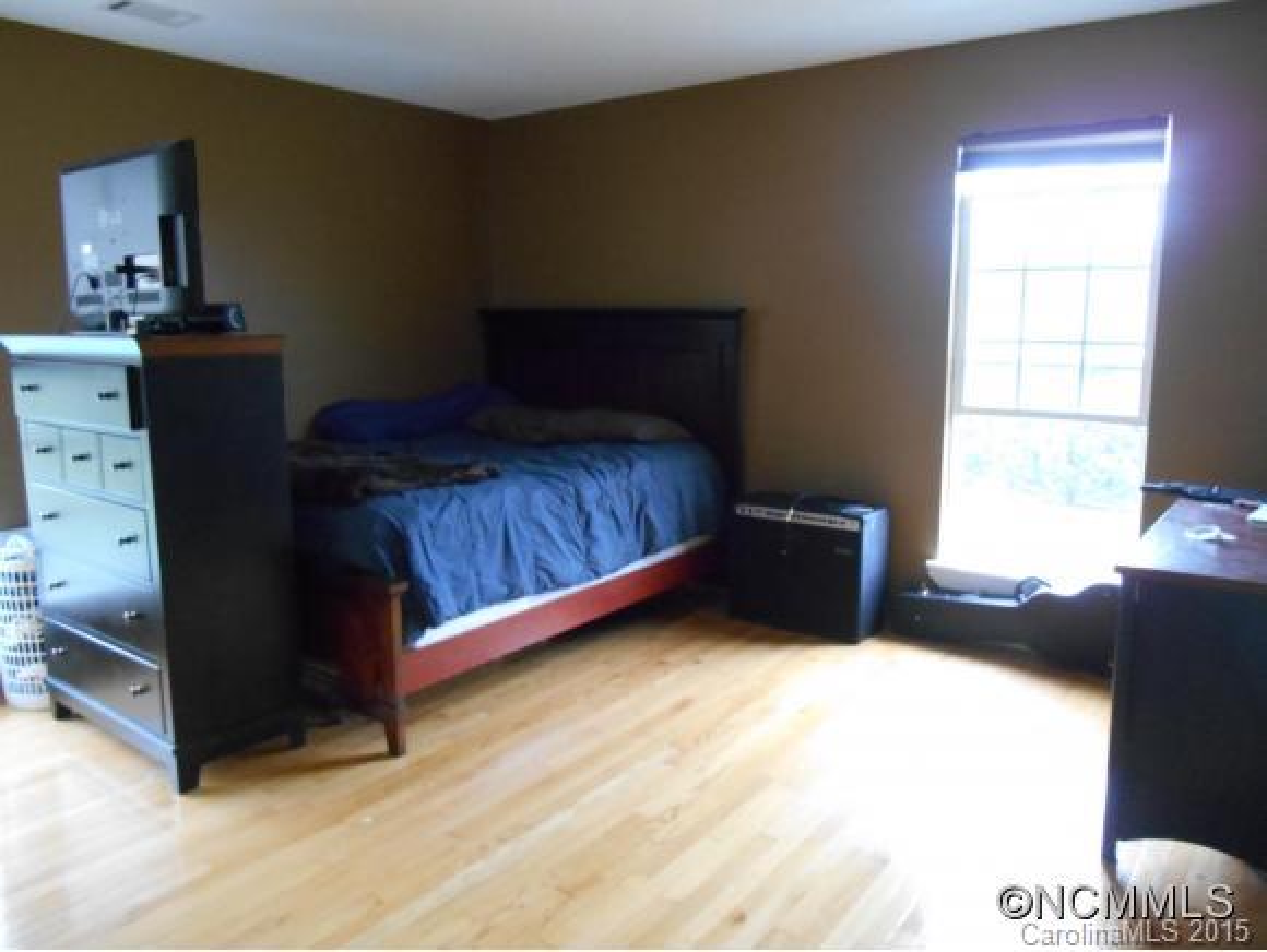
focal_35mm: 26
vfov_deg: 53.1
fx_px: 952
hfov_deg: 67.3
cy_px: 476
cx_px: 634
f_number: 3.4
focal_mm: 4.7
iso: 800
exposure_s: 1/25
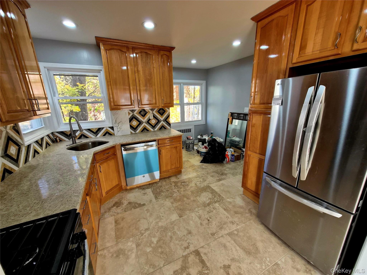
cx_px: 184
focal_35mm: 13
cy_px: 138
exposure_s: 1/60.2
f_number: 2.2
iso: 50
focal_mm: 1.7
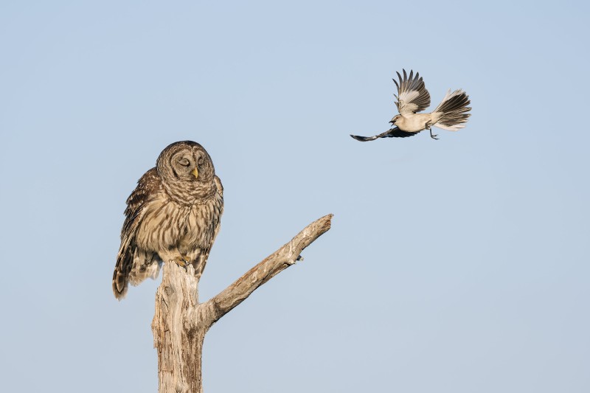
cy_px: 196
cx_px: 295
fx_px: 4915
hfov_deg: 6.9
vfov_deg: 4.6
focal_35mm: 300
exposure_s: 1/5000
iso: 1000
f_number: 4
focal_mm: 300
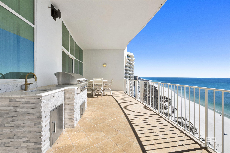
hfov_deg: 104.3
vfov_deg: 81.2
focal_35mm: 14
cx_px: 115
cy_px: 76
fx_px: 89
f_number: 11
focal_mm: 14
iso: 400
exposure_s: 1/1000
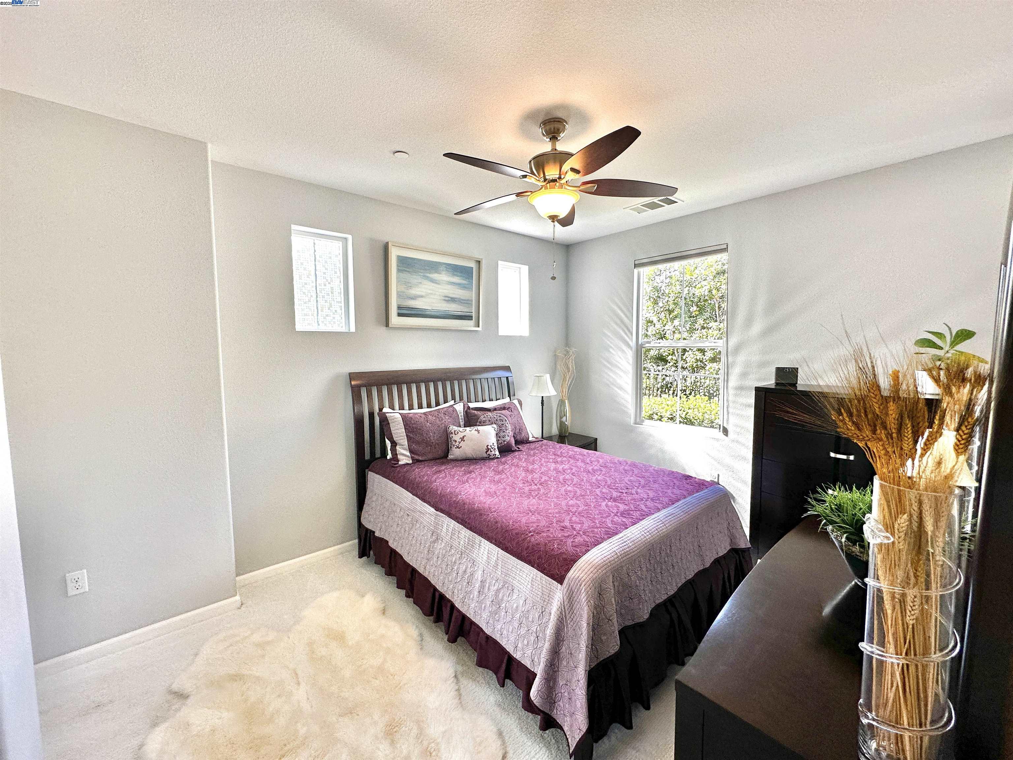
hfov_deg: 102.1
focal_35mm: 14
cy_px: 380
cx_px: 506
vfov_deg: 85.7
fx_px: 410
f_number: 2.2
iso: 100
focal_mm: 2.22
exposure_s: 1/120
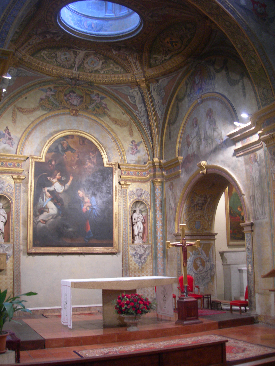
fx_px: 403
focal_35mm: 38
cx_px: 138
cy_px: 183
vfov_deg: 49.0
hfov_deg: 37.7
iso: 138
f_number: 2.8
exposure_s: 1/3.9
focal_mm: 7.8
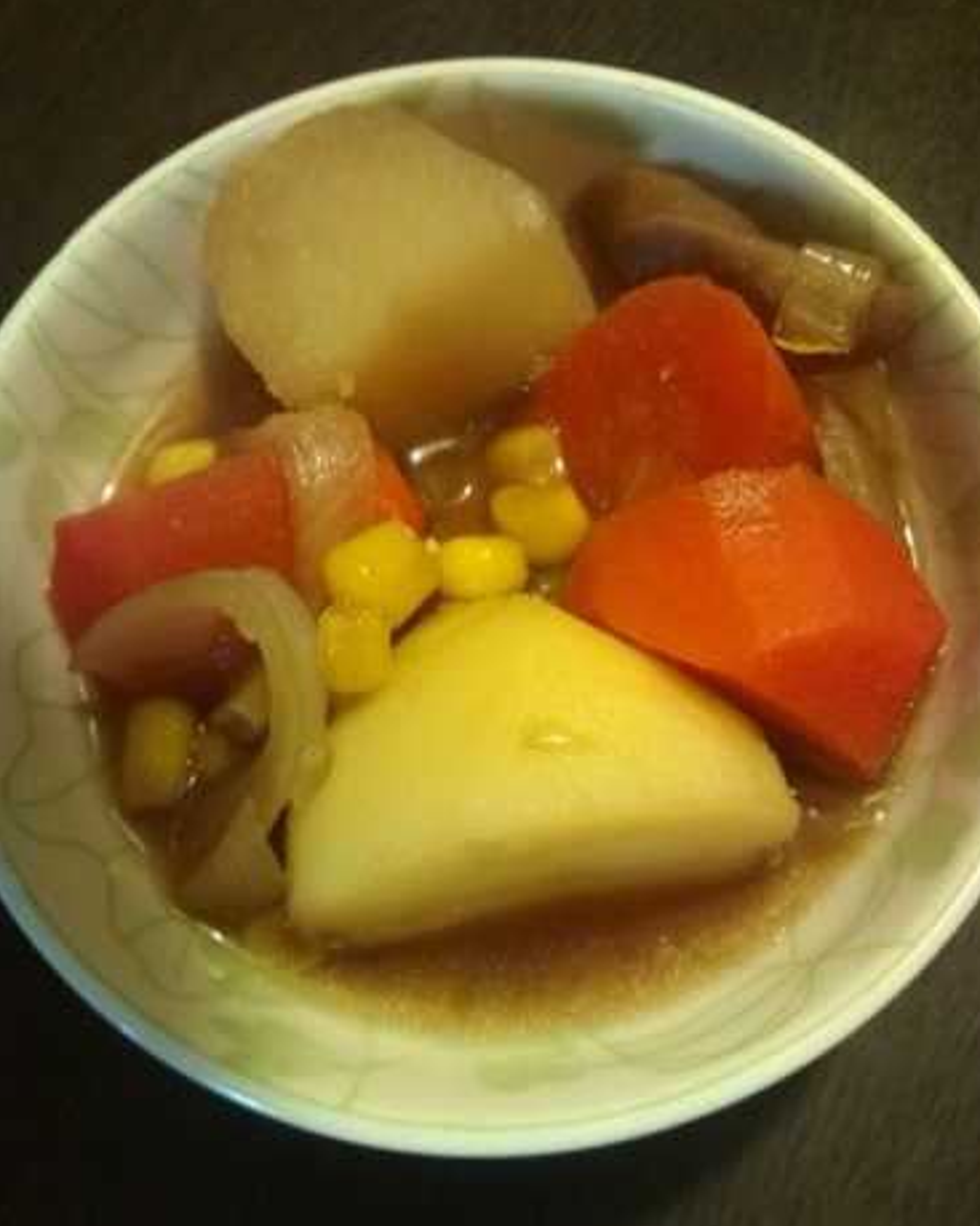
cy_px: 654
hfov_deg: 43.3
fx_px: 1233
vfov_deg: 52.8
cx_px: 495
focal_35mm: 34
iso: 102
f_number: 2.8
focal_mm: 3.3
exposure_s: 1/6.15
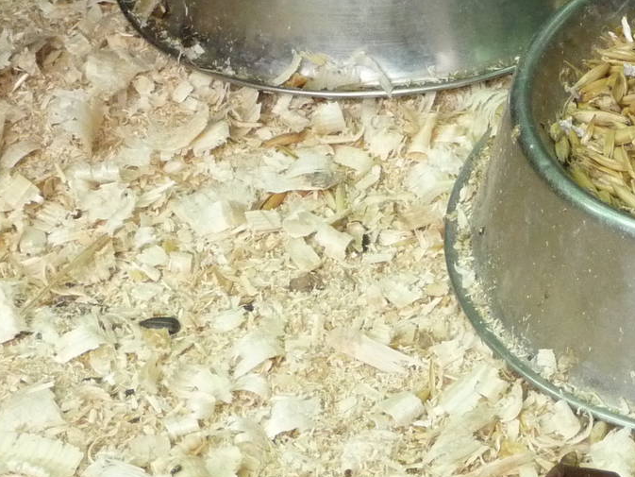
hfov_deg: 13.3
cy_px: 172
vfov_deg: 10.2
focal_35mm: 145
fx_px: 2660
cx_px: 699
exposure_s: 1/15
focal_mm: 9.3
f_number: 4.3
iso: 400
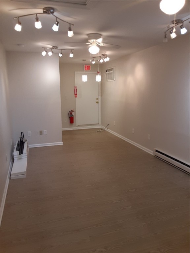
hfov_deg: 51.4
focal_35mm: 27
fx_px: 198
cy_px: 126
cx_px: 95
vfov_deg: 65.3
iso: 80
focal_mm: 2.91
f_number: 1.9
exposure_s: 1/60
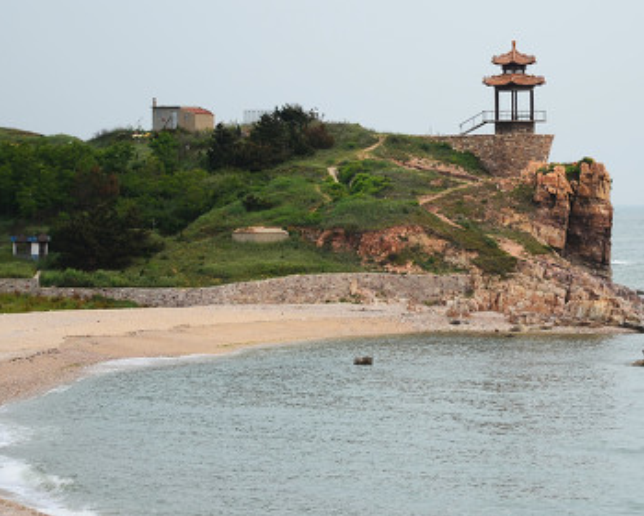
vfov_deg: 8.0
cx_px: 512
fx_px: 3676
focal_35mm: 193
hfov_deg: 10.0
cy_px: 182
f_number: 5.3
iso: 100
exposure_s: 1/250
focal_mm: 75
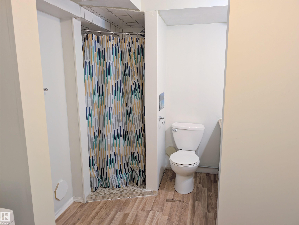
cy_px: 112
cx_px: 150
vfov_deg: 56.9
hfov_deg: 71.5
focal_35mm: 24
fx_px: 208
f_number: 1.68
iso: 325
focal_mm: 6.9
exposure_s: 1/120
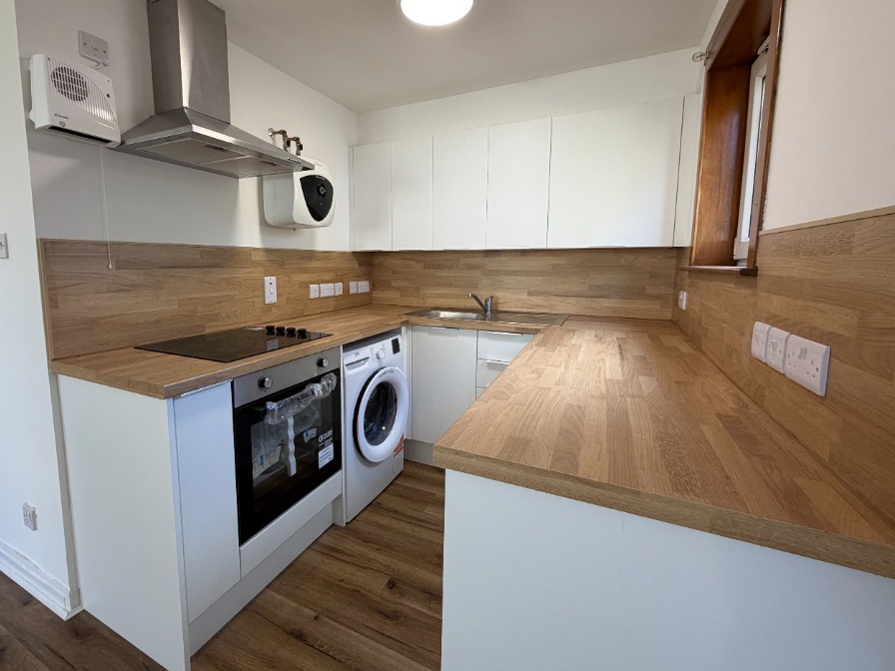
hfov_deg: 94.1
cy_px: 307
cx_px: 399
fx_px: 414
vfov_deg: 77.9
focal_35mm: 16
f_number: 2.2
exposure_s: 1/100
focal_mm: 2.22
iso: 125
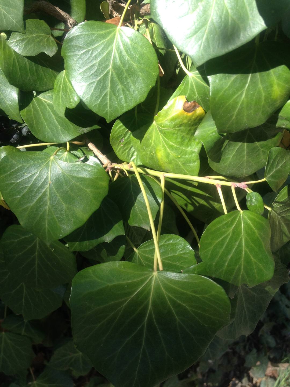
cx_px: 145
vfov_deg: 52.6
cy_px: 194
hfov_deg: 40.7
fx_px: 391
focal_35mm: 35
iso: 50
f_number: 2.4
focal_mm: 4.28
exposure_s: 1/381
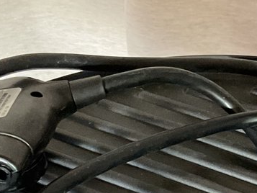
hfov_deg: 15.9
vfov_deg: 10.9
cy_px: 391
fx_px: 913
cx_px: 213
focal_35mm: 123
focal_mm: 3
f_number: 1.8
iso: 320
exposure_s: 1/25
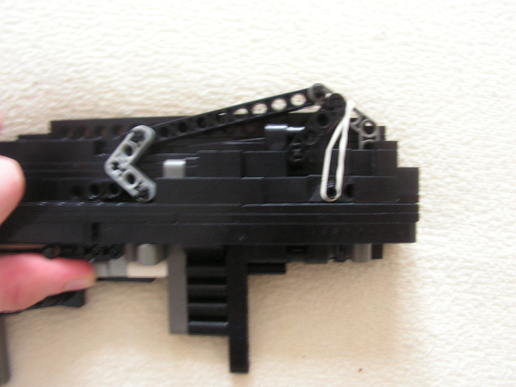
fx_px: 537
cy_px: 194
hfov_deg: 51.4
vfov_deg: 39.7
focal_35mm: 36
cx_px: 258
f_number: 3.2
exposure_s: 1/2.5
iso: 200
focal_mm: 6
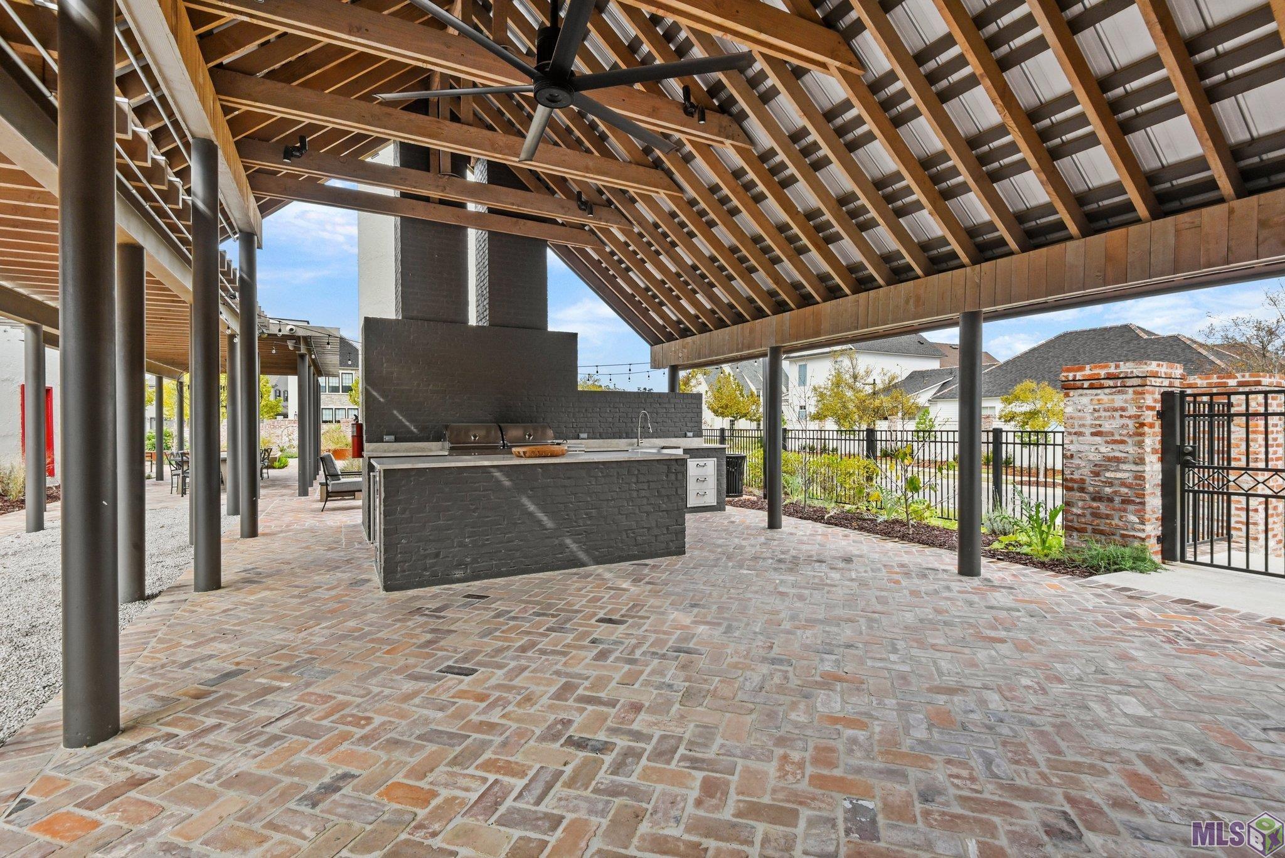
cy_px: 429
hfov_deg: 96.7
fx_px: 571
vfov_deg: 73.8
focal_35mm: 16
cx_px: 642
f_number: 14
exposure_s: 1/40
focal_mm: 16
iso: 800
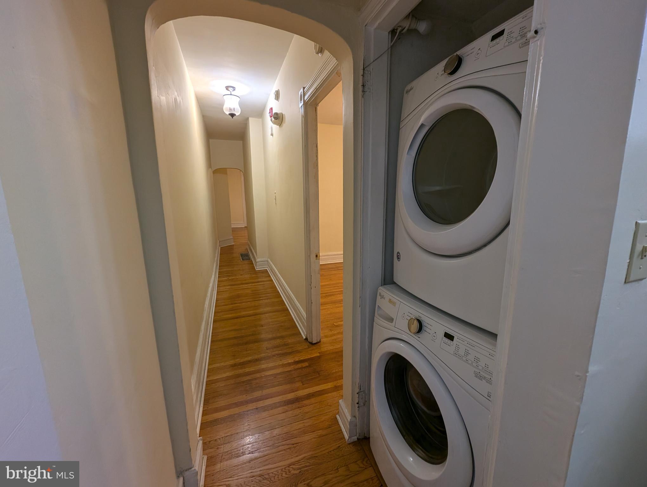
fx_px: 243
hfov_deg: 106.1
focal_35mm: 13
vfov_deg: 90.1
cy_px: 244
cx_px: 324
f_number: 2.2
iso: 101
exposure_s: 1/24
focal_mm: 1.95
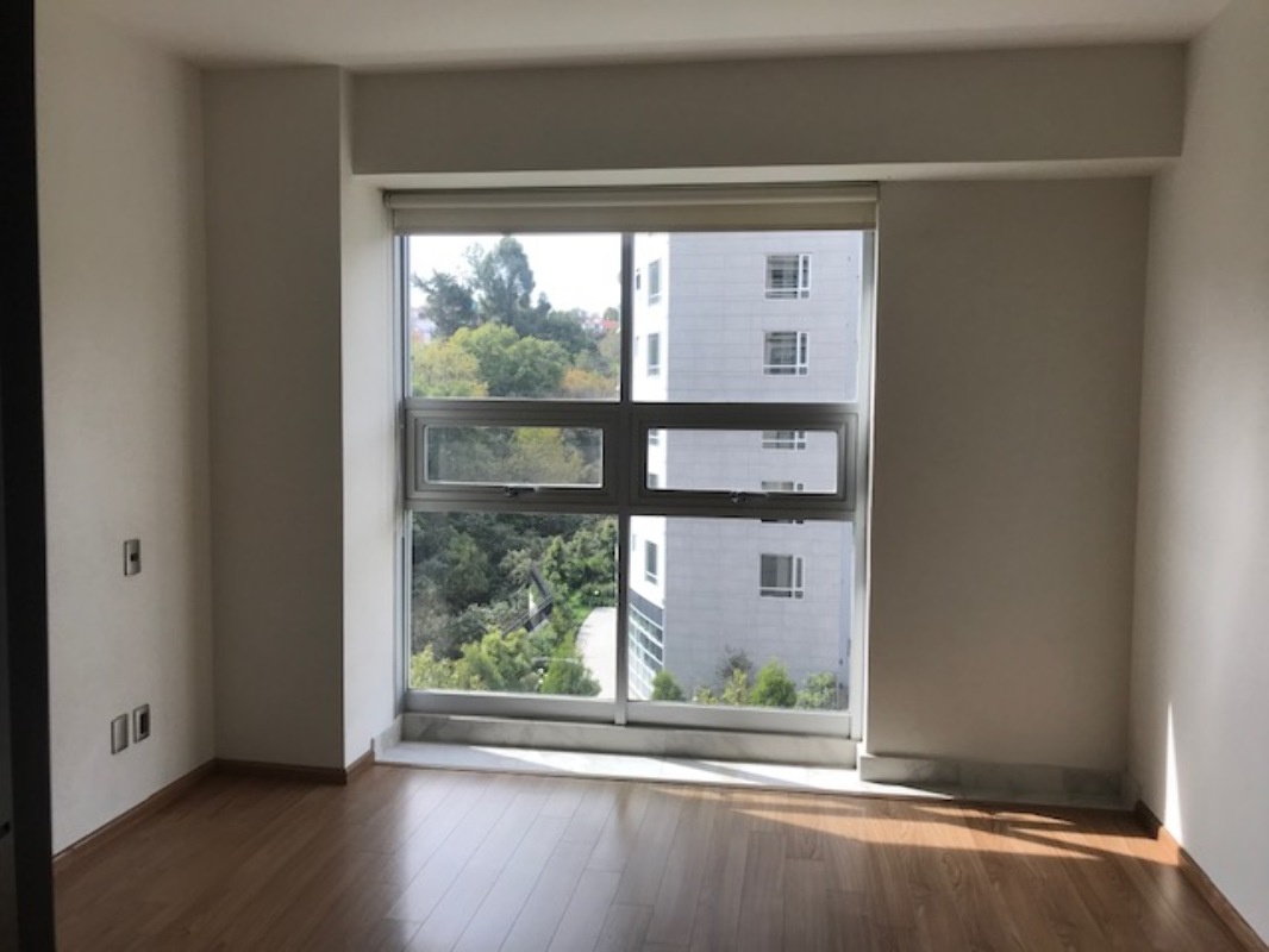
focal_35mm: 28
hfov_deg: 63.4
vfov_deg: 49.8
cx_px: 634
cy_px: 476
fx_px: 1027
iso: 20
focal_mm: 3.99
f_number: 1.8
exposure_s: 1/626
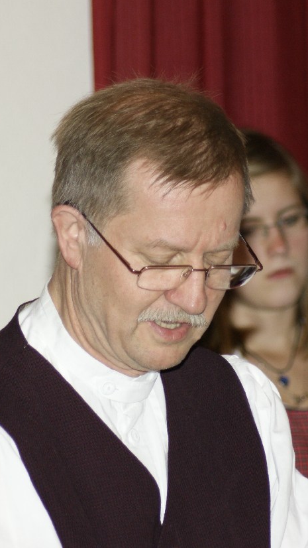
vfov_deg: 5.4
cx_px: 148
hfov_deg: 3.0
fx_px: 5790
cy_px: 264
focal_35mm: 399
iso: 400
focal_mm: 140
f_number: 5.6
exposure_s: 1/100
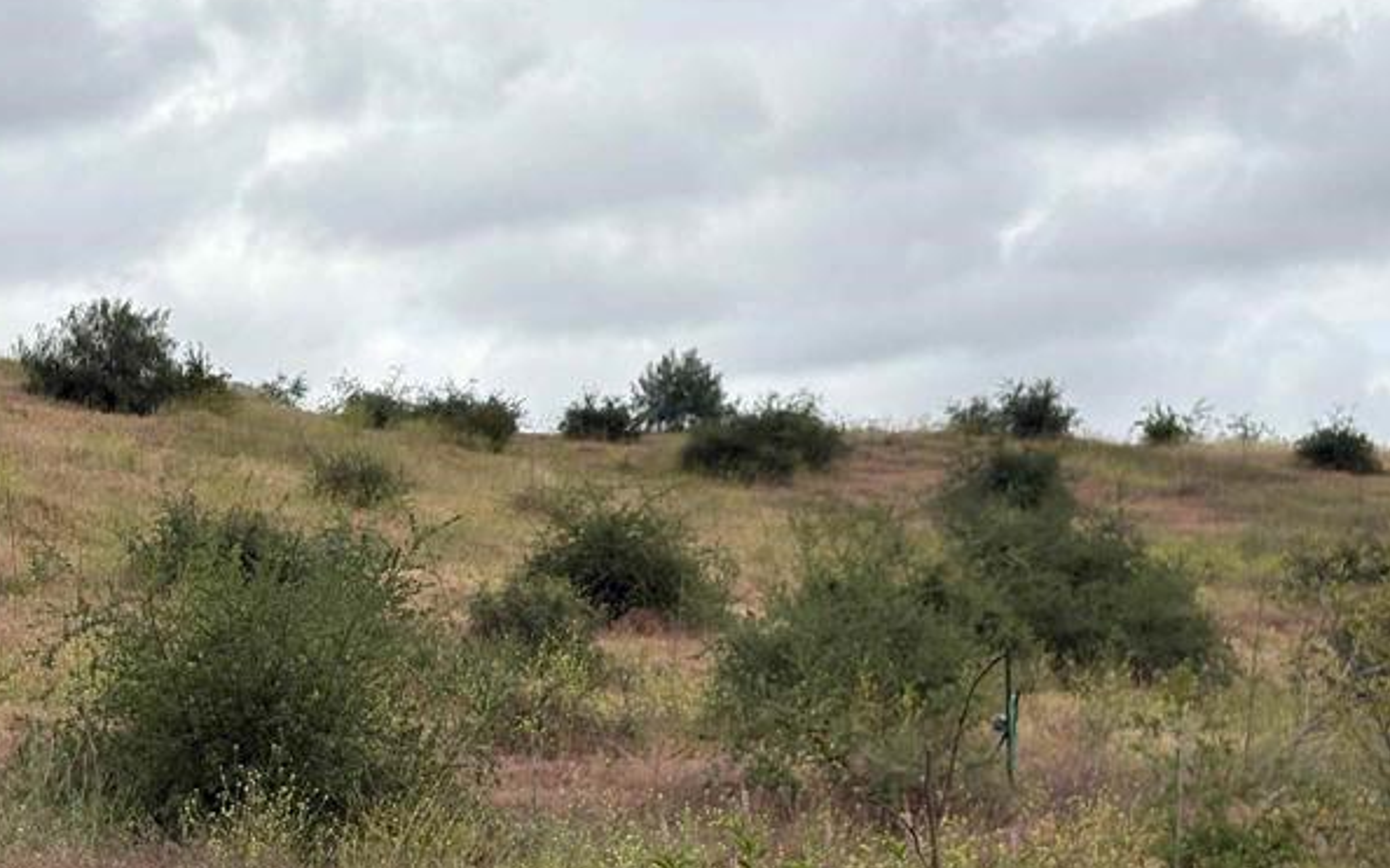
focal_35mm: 95
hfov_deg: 21.8
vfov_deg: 13.6
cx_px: 456
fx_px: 3598
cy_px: 770
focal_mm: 5.96
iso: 32
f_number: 1.6
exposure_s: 1/1901
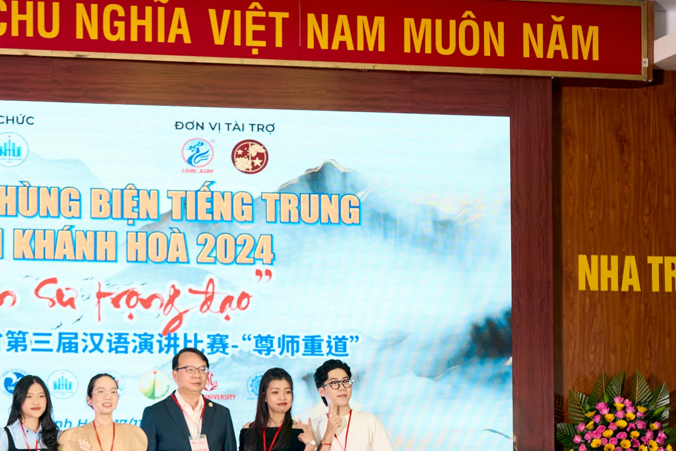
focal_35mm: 114
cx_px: 111
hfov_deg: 17.8
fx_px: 2140
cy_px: 379
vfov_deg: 12.0
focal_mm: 42
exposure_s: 1/200
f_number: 2.8
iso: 640
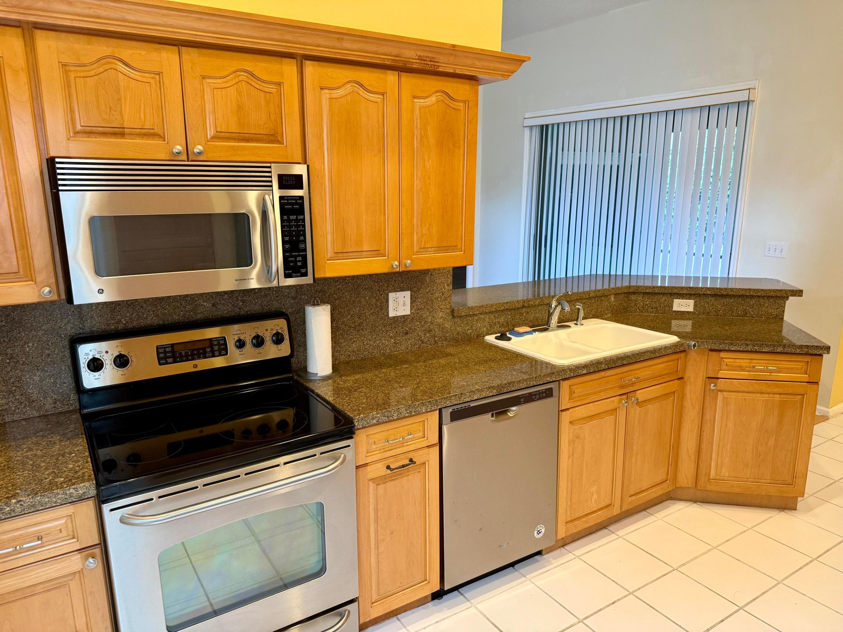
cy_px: 316
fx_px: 584
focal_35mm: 24
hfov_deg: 71.6
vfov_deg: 56.8
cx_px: 422
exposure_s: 1/60
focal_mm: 6.76
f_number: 1.78
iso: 200
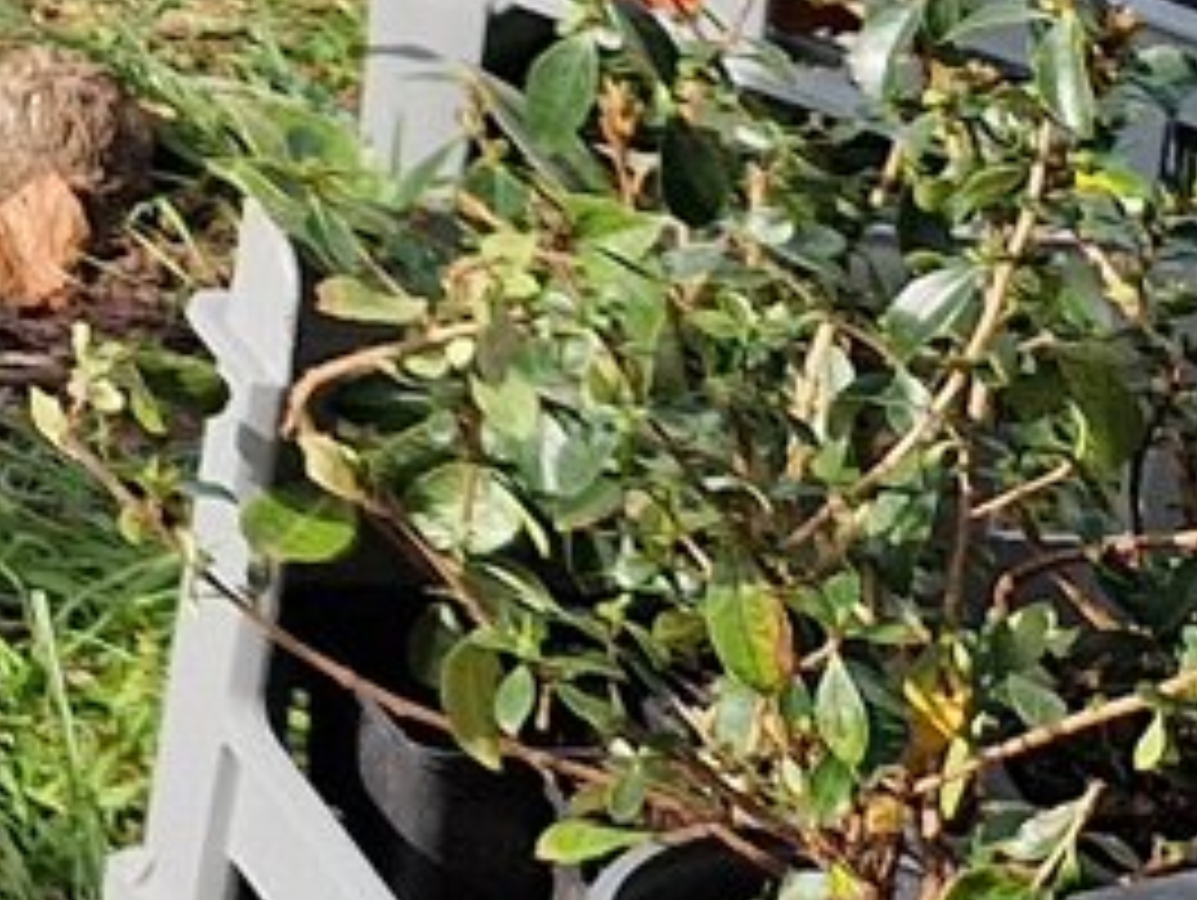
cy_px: -1030
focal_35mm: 177
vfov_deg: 7.9
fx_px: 6126
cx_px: -2596
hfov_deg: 8.8
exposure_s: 1/574
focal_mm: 5.4
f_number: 1.8
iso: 50
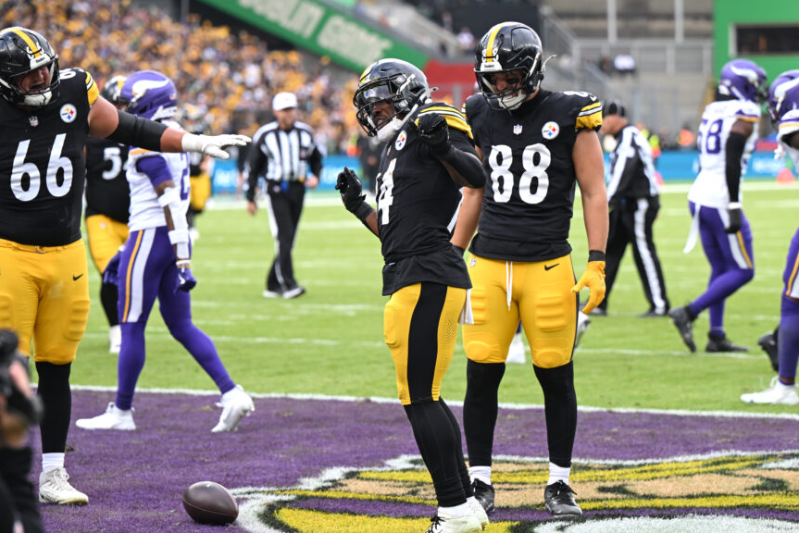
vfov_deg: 8.0
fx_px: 3819
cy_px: 305
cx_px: 453
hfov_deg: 11.9
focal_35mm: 172
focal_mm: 145
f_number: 4
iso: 640
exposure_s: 1/1600
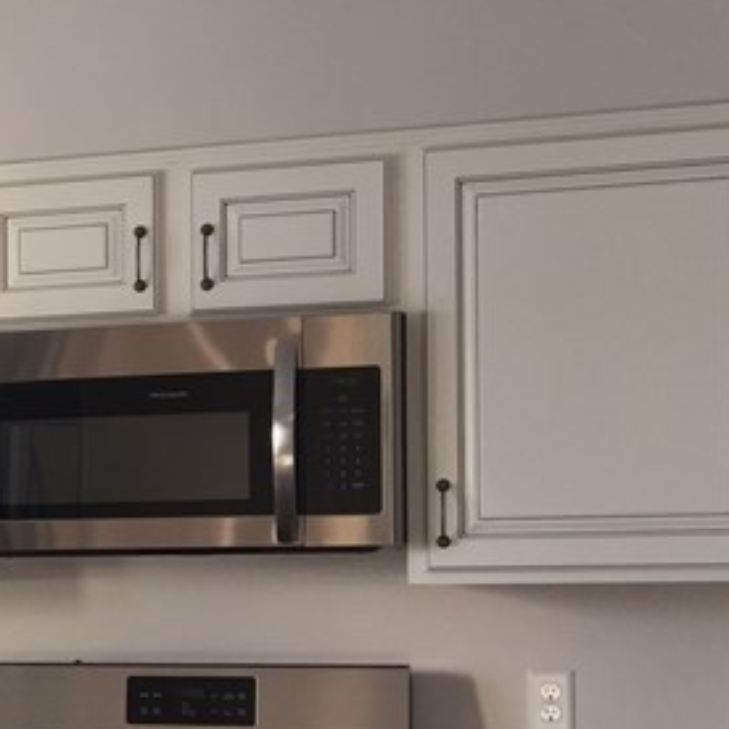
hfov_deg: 15.8
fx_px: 2263
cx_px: -559
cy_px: 614
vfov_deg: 18.1
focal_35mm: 95
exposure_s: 1/40
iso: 32
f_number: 2.2
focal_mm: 4.15
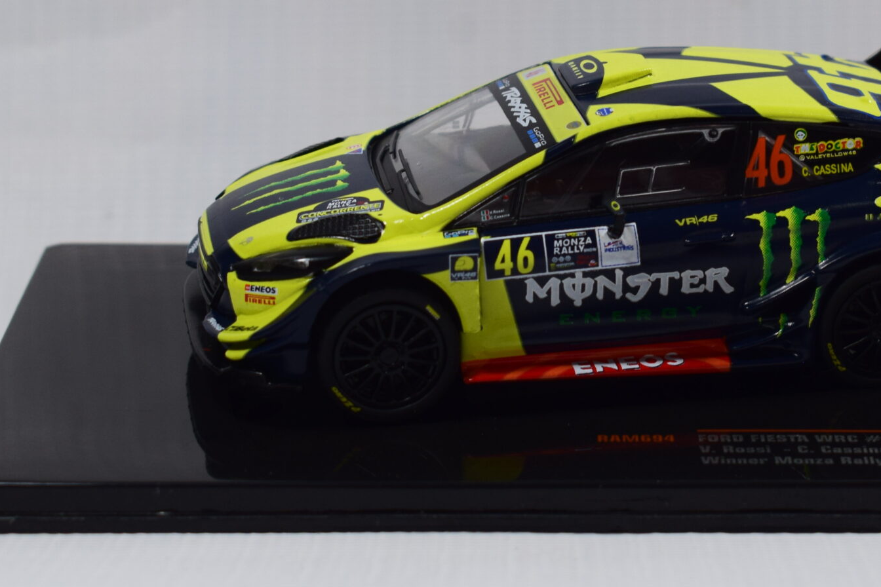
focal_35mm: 120
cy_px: 171
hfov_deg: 17.0
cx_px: 616
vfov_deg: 11.4
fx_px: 2936
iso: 400
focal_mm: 42
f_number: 8
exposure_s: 1/60
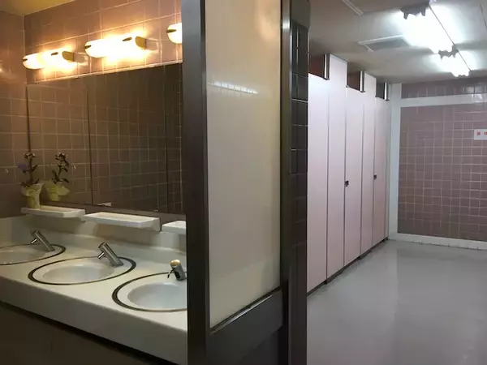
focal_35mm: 29
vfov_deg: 48.2
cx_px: 244
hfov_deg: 61.7
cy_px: 182
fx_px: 408
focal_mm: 4.15
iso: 25
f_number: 2.2
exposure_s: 1/30
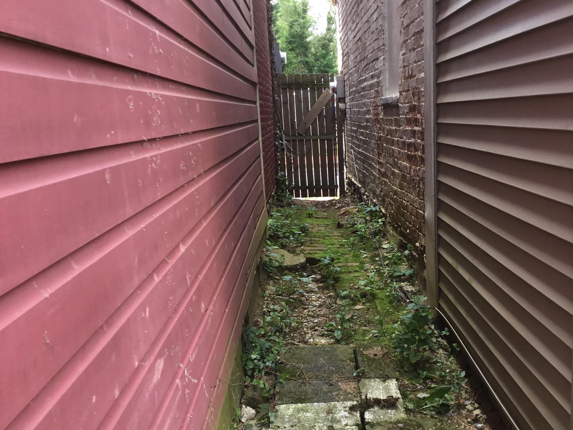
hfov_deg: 45.6
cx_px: 338
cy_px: 246
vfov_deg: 35.1
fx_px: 679
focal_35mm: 41
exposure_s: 1/60
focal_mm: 3.3
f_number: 2.4
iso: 25
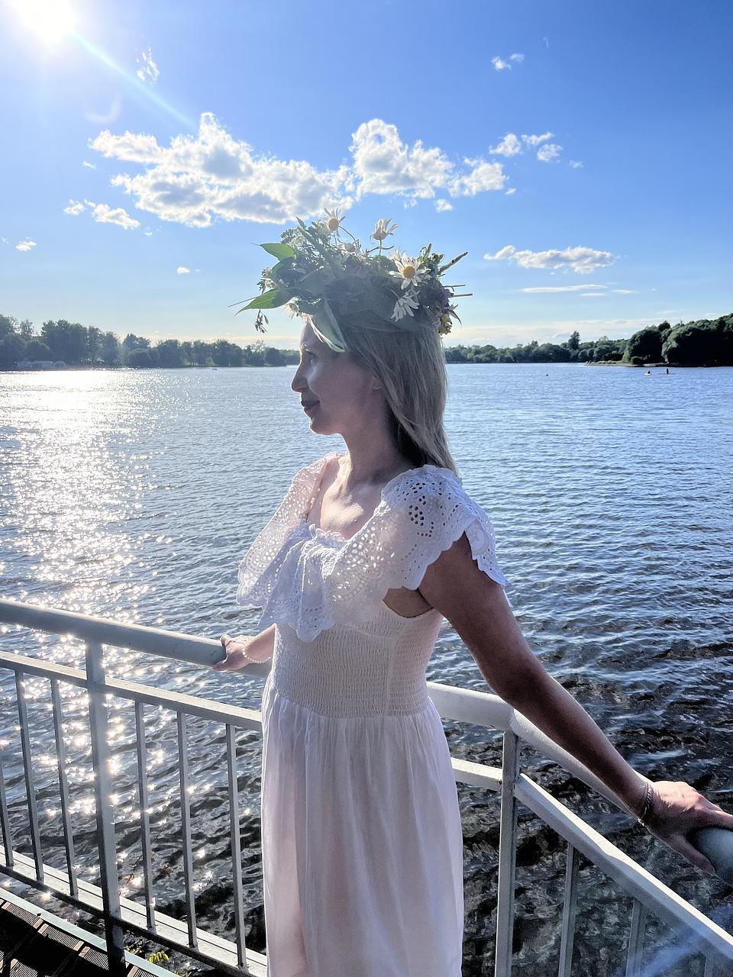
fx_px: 734
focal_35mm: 26
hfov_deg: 53.1
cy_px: 488
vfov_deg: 67.3
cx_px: 366
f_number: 1.6
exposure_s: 1/7874
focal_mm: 5.1
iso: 50
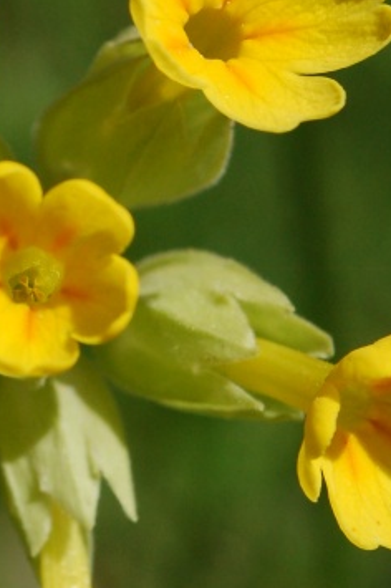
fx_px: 3793
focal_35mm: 232
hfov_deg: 5.9
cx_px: 29
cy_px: 292
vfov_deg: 8.9
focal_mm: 55
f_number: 10
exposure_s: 1/1000
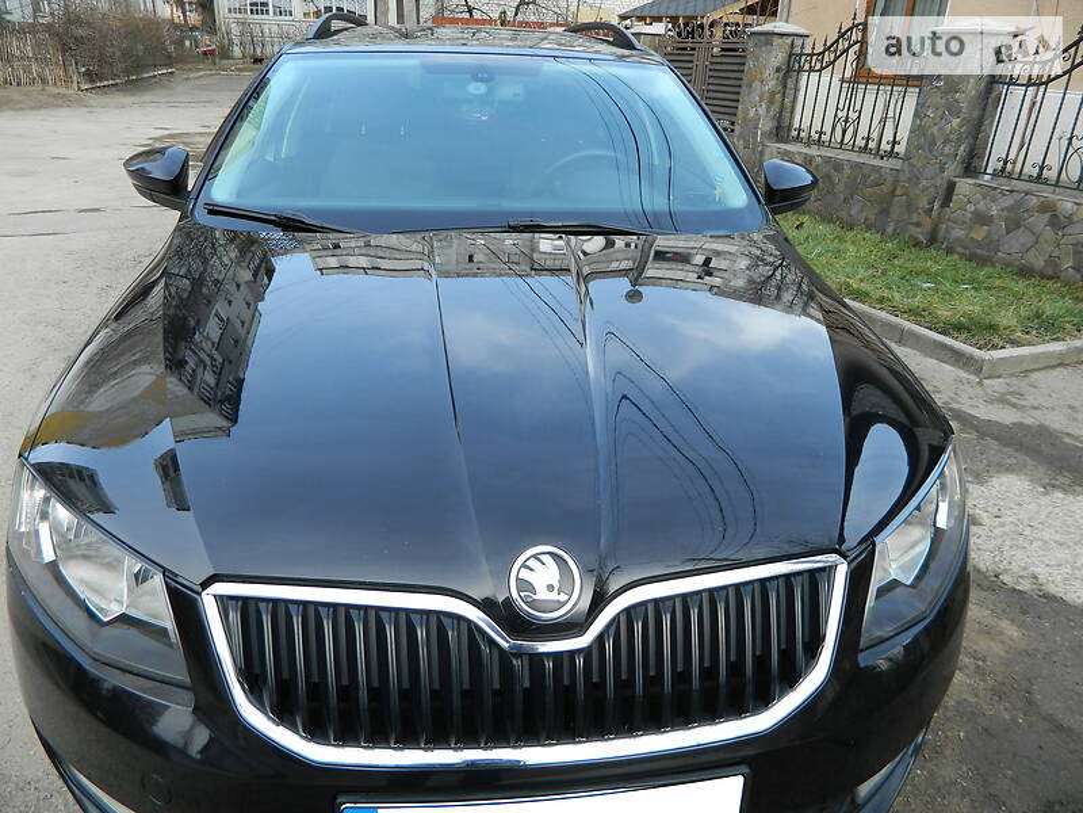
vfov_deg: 54.9
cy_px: 406
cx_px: 542
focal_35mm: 25
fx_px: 782
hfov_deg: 69.4
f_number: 3.1
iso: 80
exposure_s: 1/100
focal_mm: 4.5
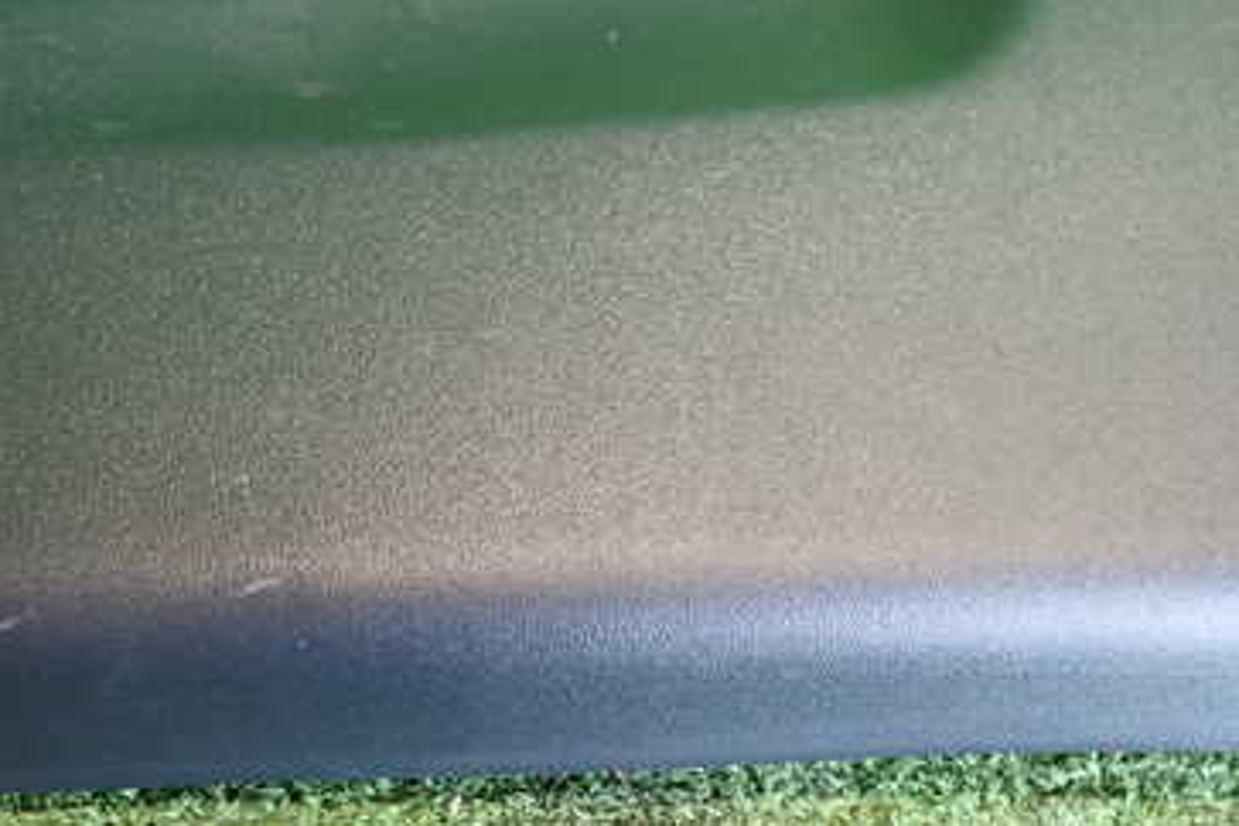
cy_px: 410
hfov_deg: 44.8
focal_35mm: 43
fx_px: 1480
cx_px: 416
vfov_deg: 31.2
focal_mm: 4.5
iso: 500
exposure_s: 1/30
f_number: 2
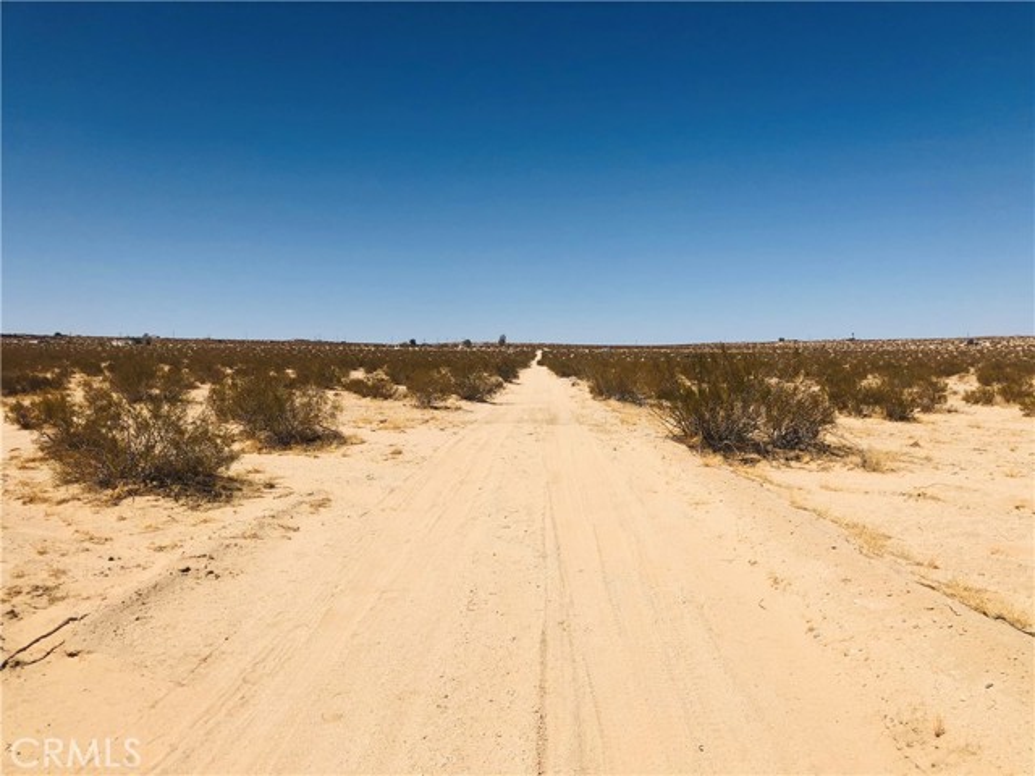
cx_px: 518
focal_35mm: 28
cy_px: 388
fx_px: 837
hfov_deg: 63.4
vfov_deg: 49.7
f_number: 1.8
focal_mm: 4
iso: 25
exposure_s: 1/4808
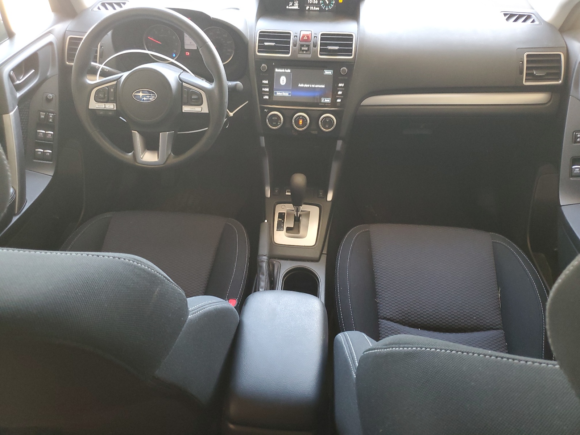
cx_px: 290
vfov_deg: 53.1
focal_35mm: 26
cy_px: 218
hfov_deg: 67.3
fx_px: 436
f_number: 1.5
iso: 191
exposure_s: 1/60.2
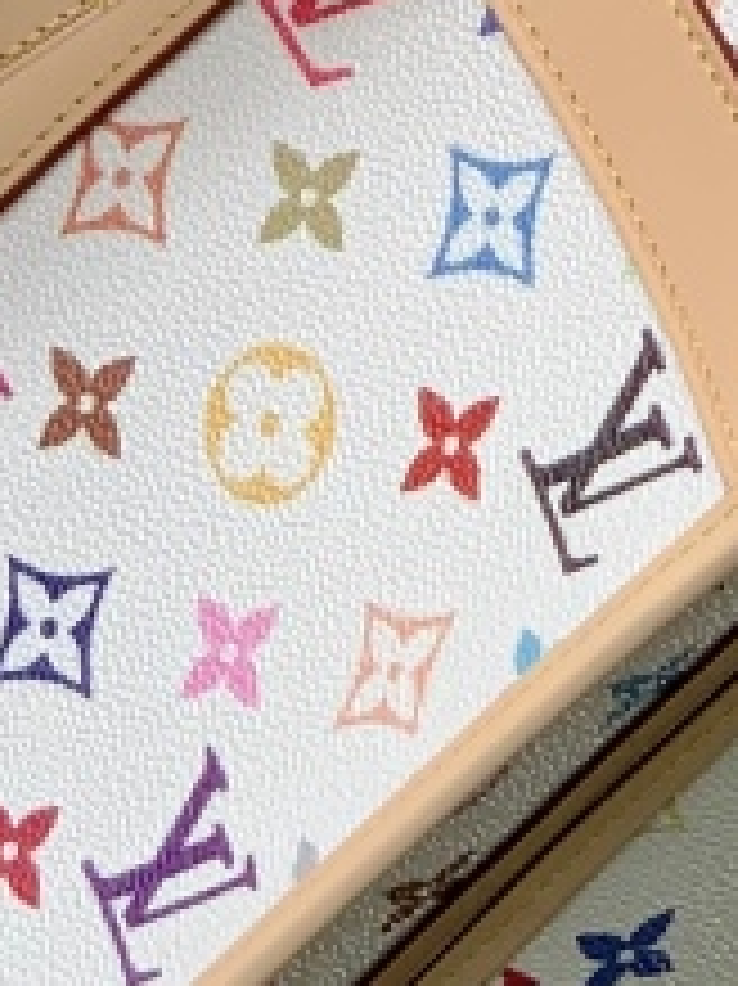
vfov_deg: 5.8
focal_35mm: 342
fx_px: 9731
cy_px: -239
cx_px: 504
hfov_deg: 4.3
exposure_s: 1/122
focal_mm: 6
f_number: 2.4
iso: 16
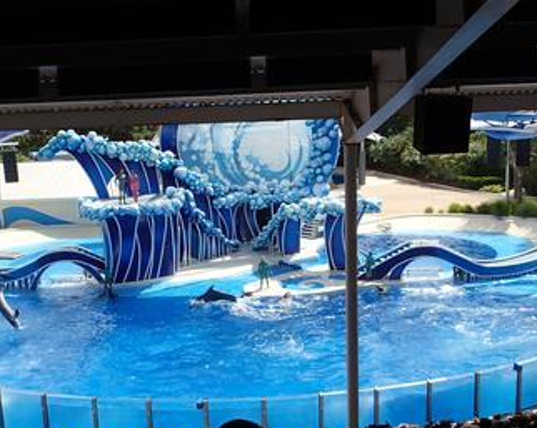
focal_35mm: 41
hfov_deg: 44.4
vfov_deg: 36.4
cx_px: 200
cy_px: 225
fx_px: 651
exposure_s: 1/2000
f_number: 3.2
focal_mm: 5.5
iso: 200
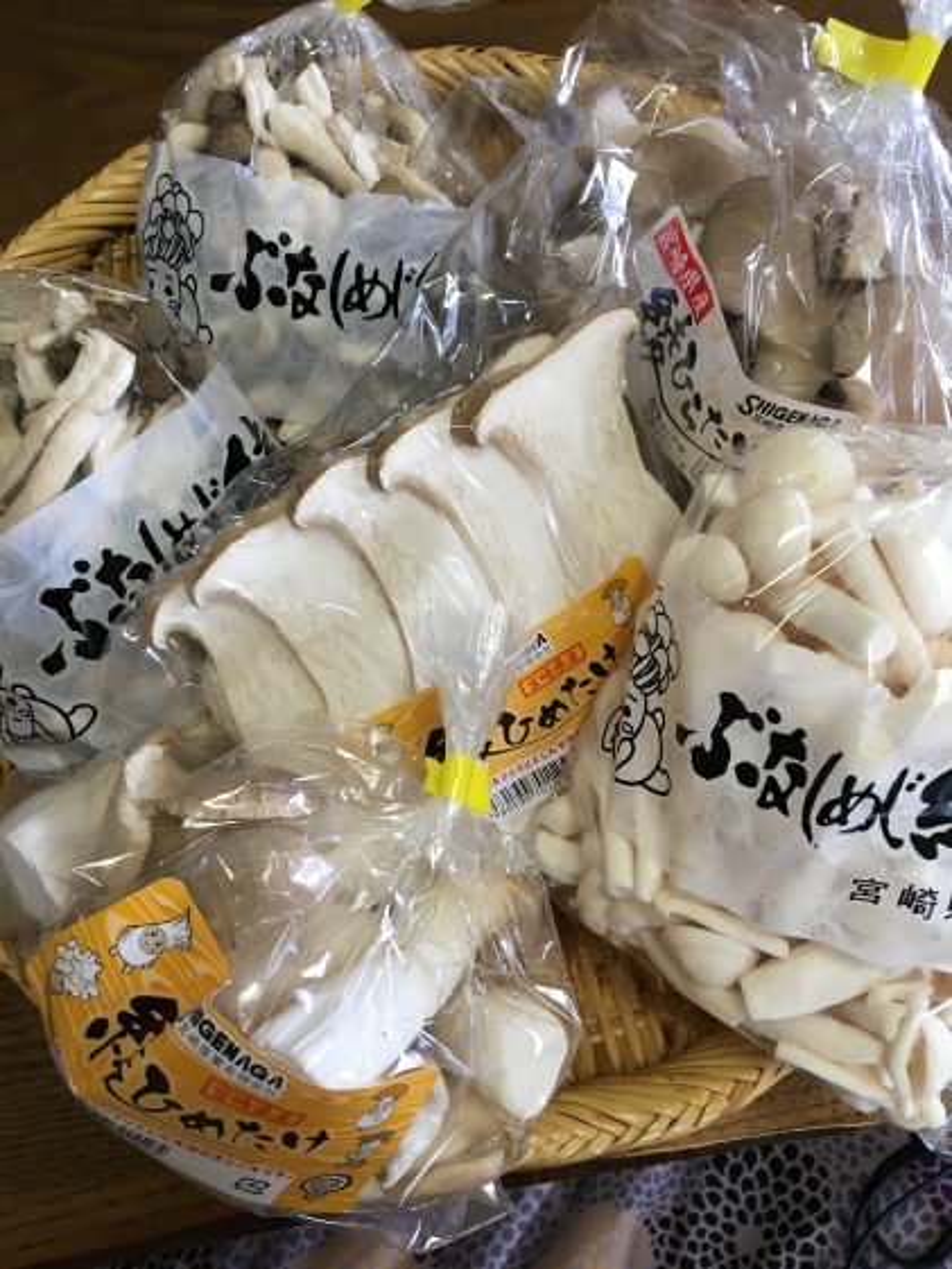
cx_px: 476
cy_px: 634
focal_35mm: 29
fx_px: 1063
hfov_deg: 48.2
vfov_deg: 61.6
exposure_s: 1/30
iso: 32
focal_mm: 4.15
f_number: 2.2
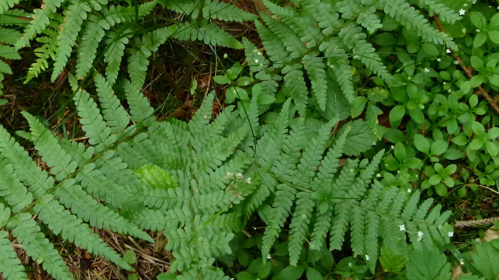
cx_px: 203
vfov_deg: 16.4
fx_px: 966
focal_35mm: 73
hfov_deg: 28.9
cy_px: 58
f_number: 3.1
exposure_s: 1/50
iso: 400
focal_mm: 7.3
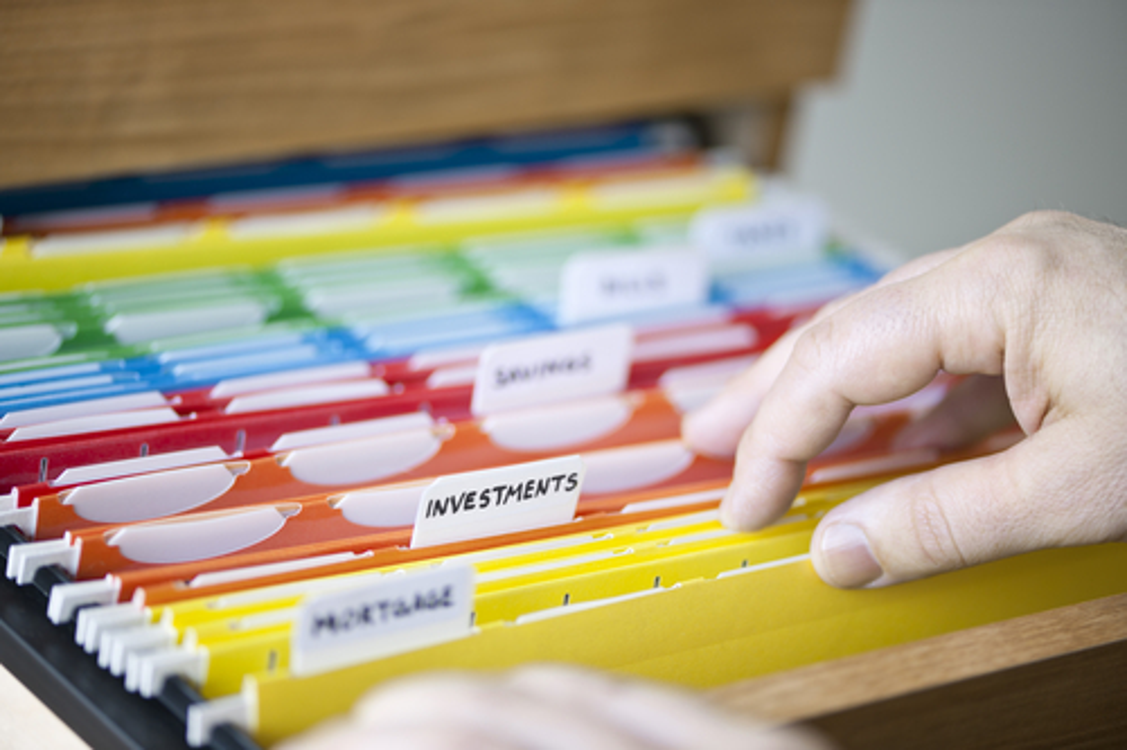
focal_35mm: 105
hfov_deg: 19.5
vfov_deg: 13.0
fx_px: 3286
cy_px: 375
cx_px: 564
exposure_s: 1/80
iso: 200
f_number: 3
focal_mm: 105
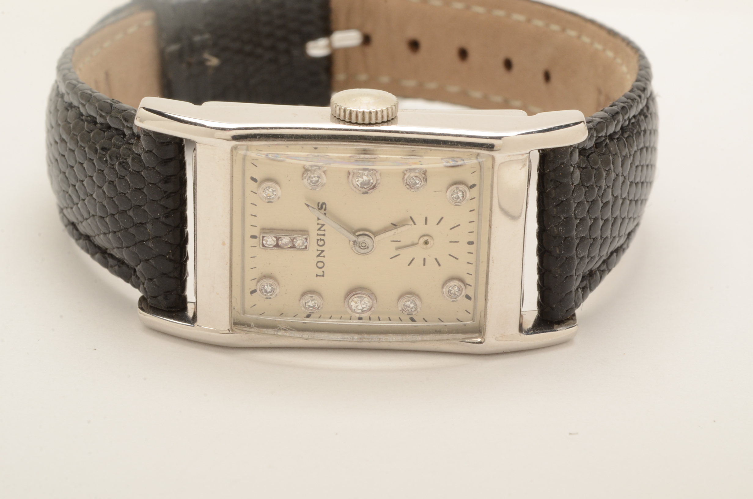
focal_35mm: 90
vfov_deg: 15.1
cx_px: 376
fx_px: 1879
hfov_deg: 22.7
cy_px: 250
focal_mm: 60
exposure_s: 1/160
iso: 400
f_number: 22
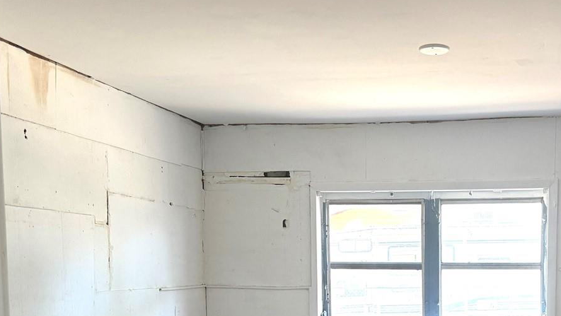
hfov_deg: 42.3
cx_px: 427
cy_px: 310
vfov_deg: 24.4
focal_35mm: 47
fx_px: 699
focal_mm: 6.76
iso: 200
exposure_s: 1/92
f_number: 1.78
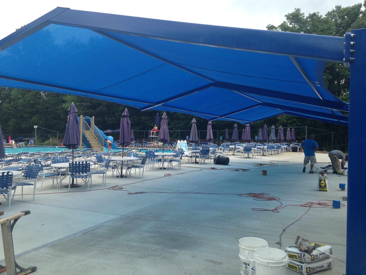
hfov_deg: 55.4
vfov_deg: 42.9
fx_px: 349
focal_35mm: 33
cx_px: 183
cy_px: 138
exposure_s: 1/742
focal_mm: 4.12
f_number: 2.4
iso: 50
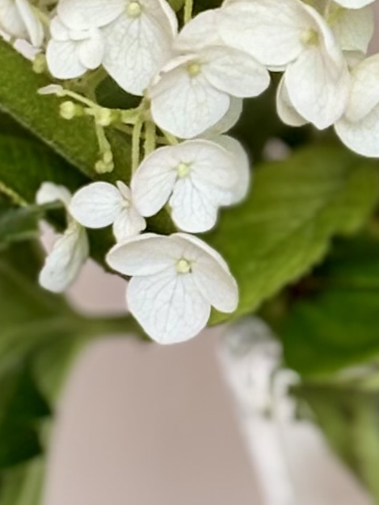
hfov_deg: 4.4
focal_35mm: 335
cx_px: 483
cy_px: 191
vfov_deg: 5.9
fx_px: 4894
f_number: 1.6
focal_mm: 5.96
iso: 50
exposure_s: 1/75
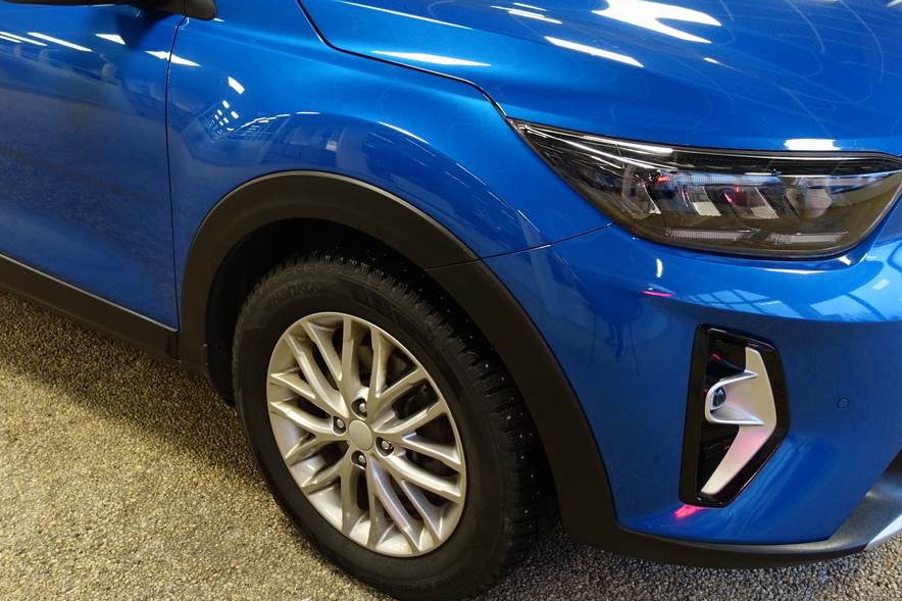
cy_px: 155
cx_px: 369
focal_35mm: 44
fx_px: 1102
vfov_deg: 30.0
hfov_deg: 44.3
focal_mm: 8.8
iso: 200
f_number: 1.8
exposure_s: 1/30
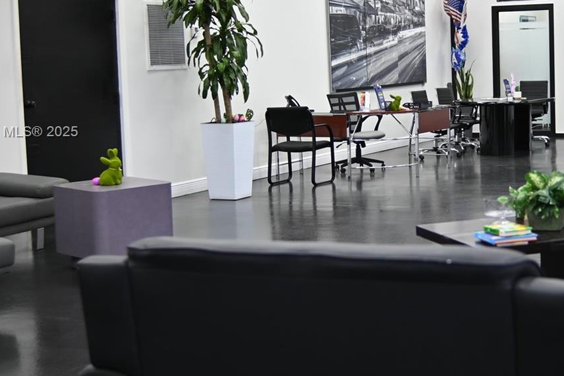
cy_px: 133
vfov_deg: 21.2
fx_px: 1002
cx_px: 397
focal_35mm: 64
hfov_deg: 31.1
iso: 125
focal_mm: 23
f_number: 1.4
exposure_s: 1/200
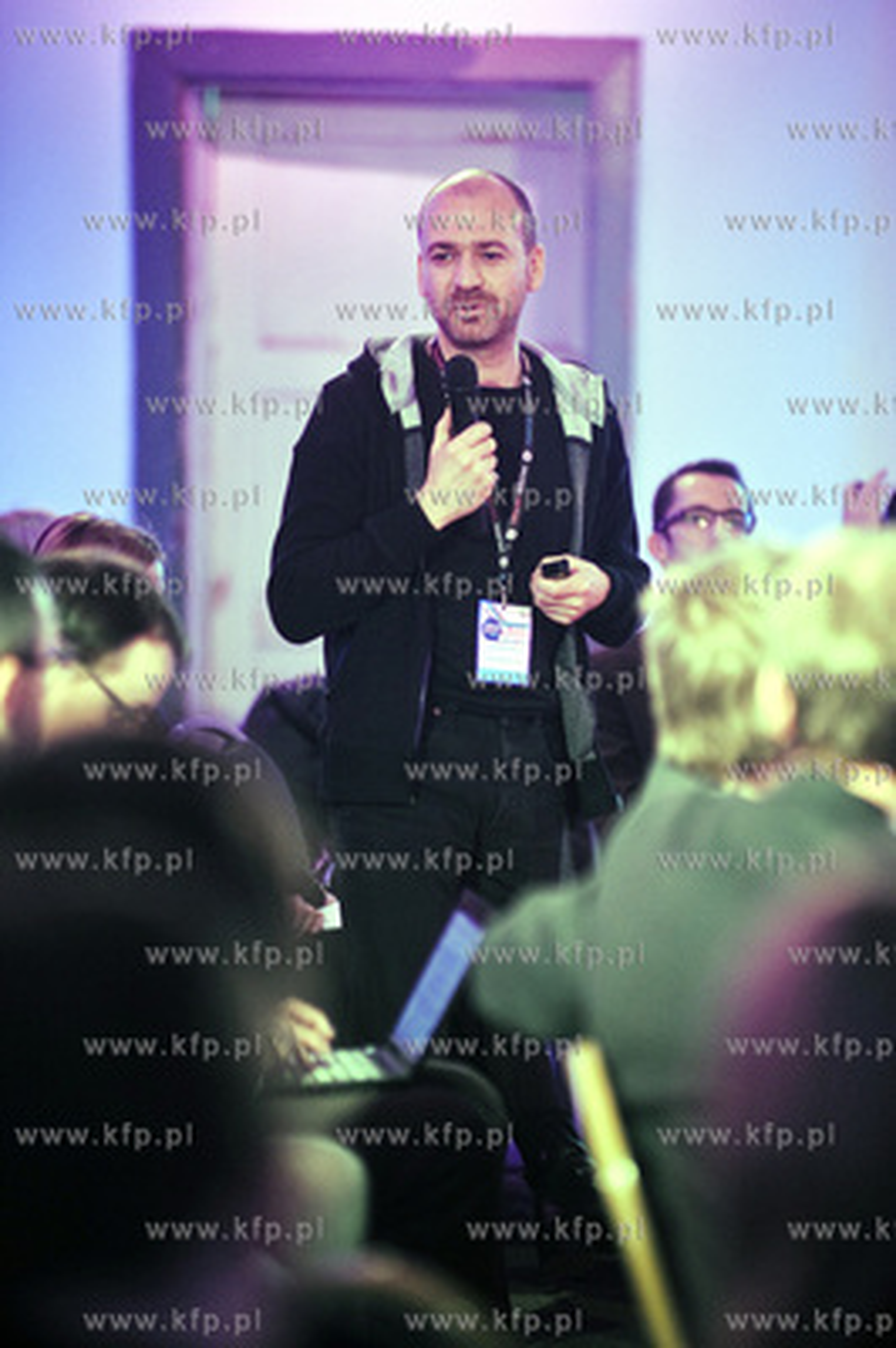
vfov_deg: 10.3
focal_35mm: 200
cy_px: 674
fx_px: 7479
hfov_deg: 6.9
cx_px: 448
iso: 1600
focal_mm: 200
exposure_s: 1/125
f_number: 2.8
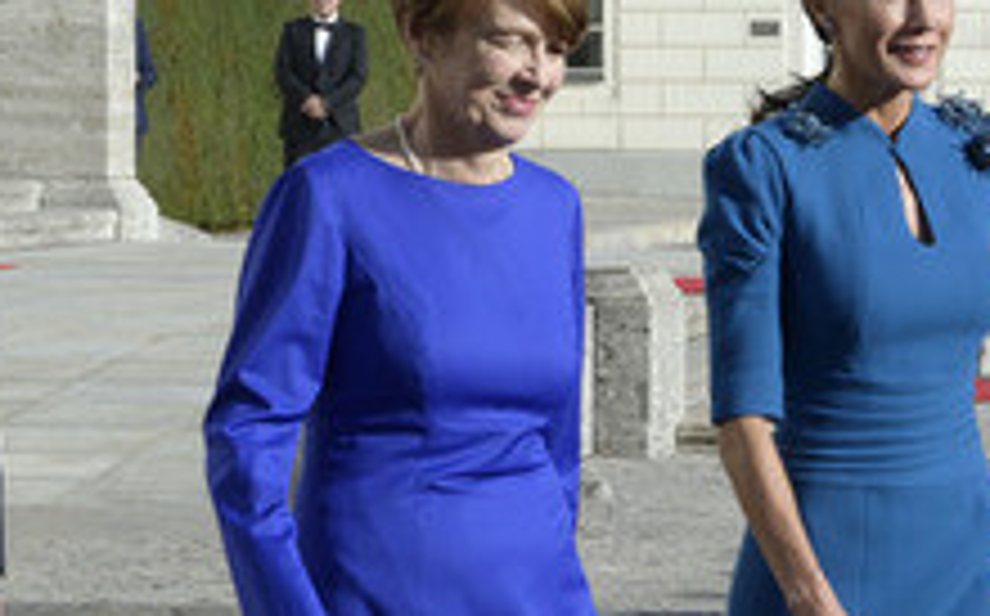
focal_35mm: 261
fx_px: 7035
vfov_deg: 5.0
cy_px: 414
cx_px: 848
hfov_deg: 8.0
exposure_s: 1/320
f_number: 18
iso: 640
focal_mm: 125
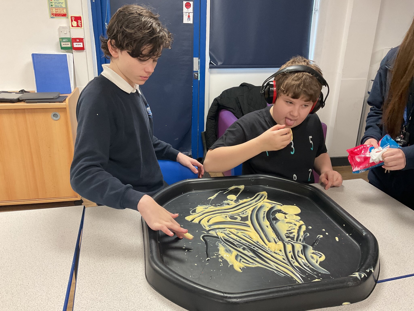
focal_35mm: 29
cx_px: 207
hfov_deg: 61.7
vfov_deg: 48.2
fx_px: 347
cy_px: 156
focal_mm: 3
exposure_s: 1/50
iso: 100
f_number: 1.8
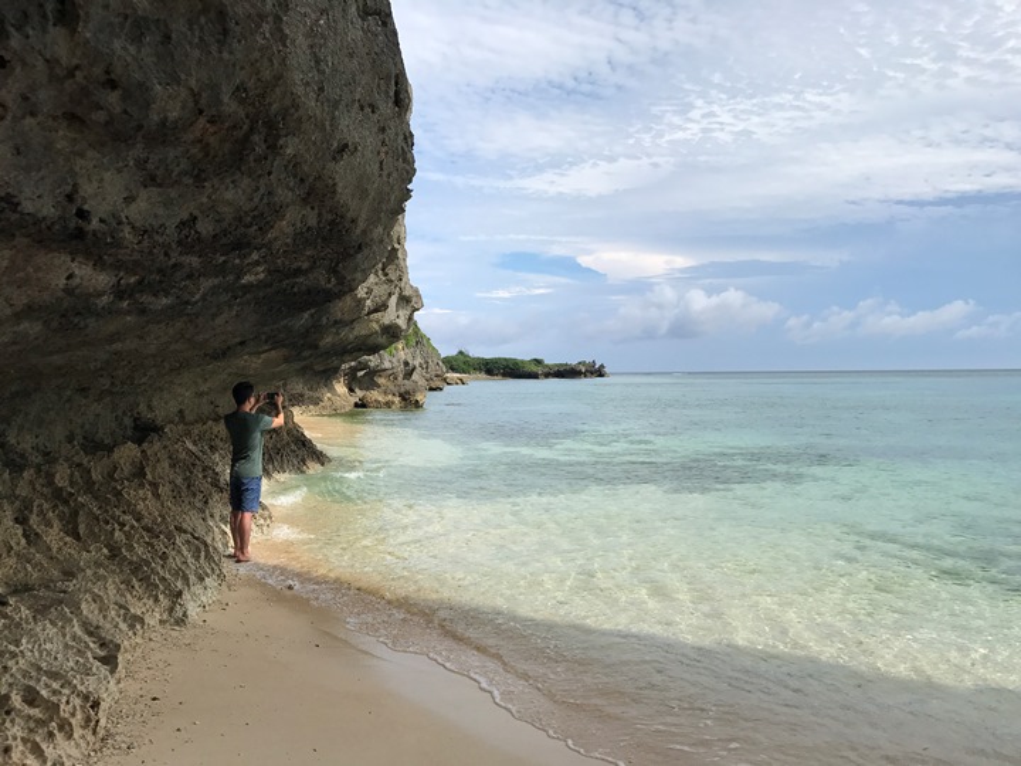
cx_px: 510
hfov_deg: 63.4
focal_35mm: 28
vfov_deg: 49.7
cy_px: 383
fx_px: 826
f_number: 1.8
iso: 20
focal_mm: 3.99
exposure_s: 1/3195
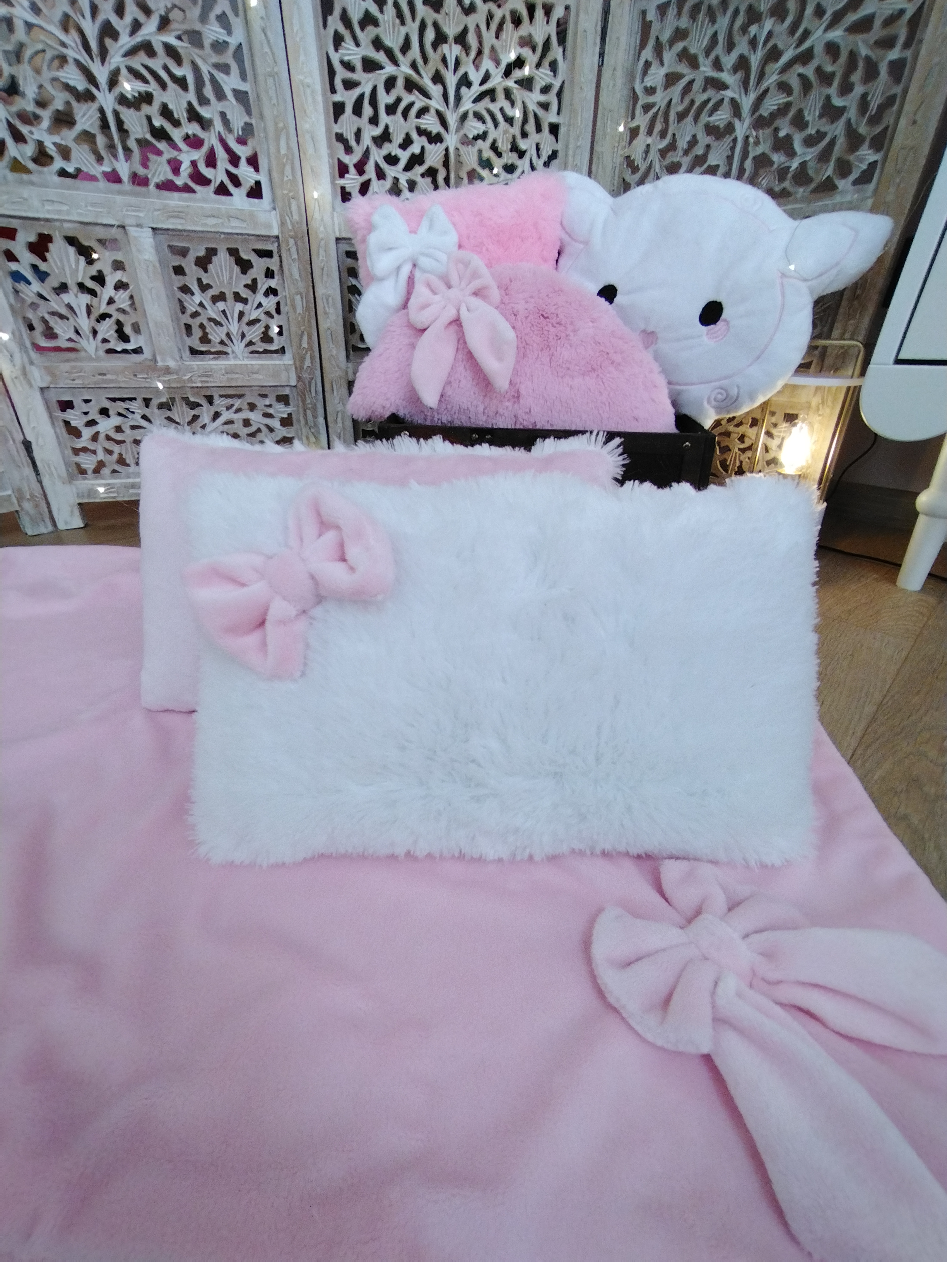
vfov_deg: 94.5
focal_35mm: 16
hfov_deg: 78.1
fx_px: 584
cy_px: 631
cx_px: 474
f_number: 2.2
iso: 350
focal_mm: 1.68
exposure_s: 1/50
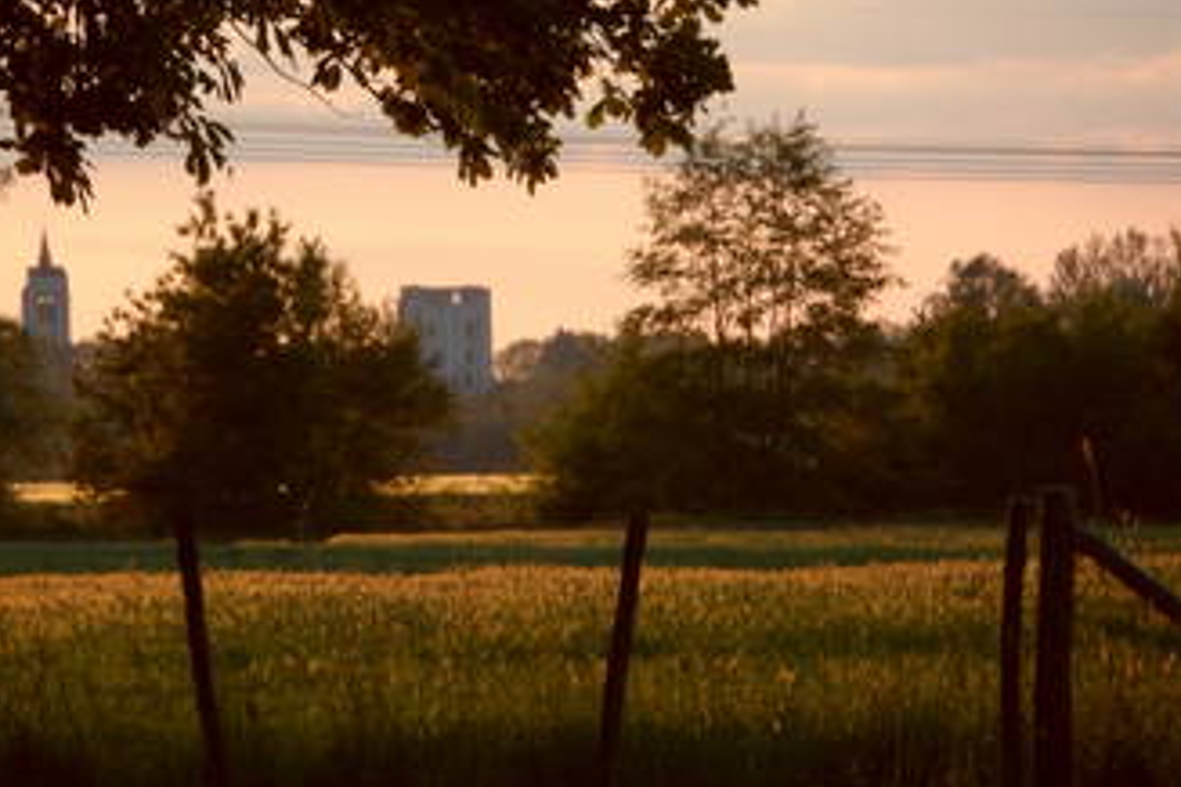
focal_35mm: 494
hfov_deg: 4.2
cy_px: 419
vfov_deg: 2.8
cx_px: 549
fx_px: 16205
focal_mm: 72
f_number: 5.8
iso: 200
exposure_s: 1/125
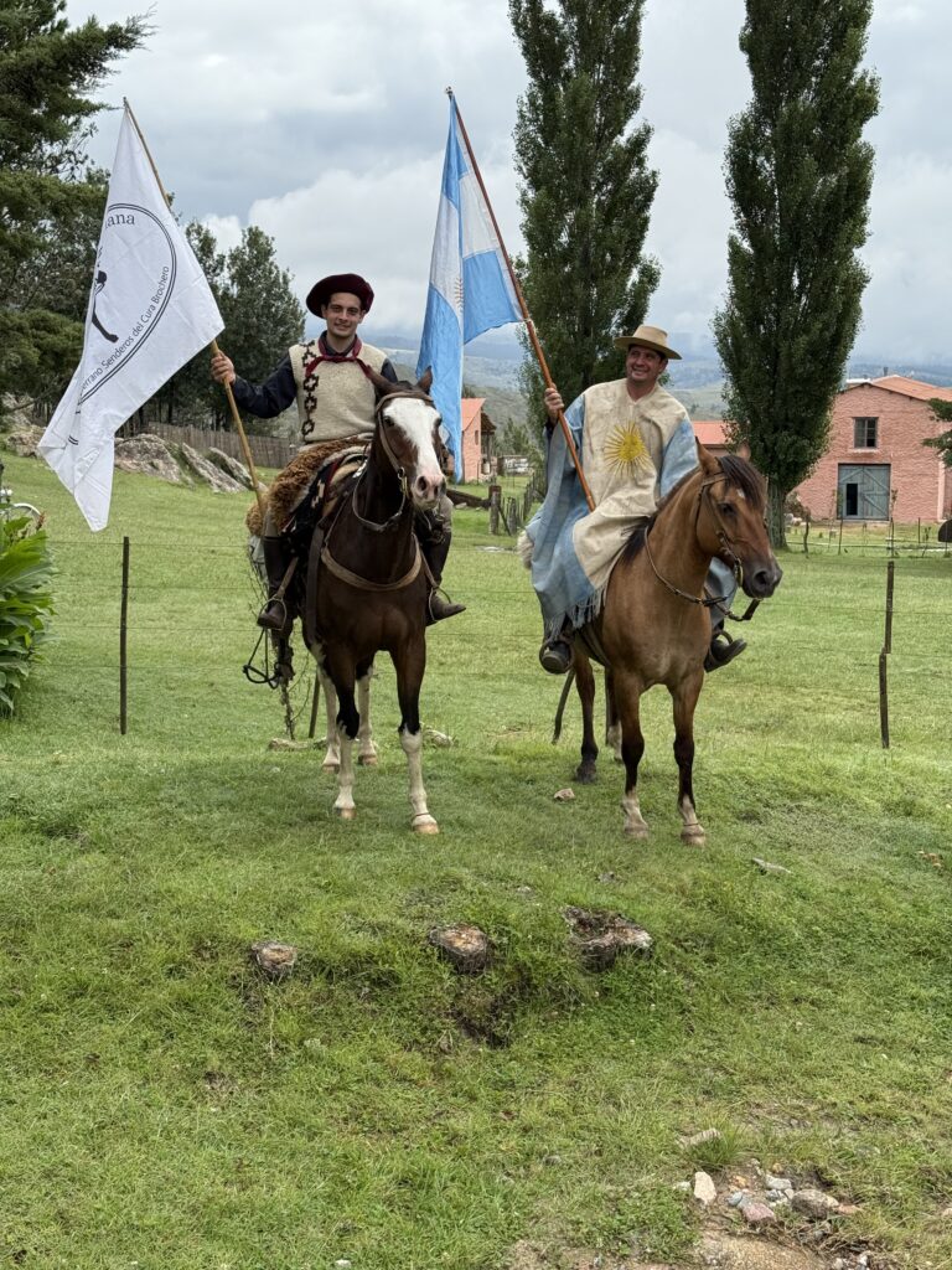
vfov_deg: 39.7
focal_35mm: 48
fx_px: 1760
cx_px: 476
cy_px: 635
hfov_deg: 30.3
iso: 80
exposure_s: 1/3534
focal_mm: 6.76
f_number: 1.78
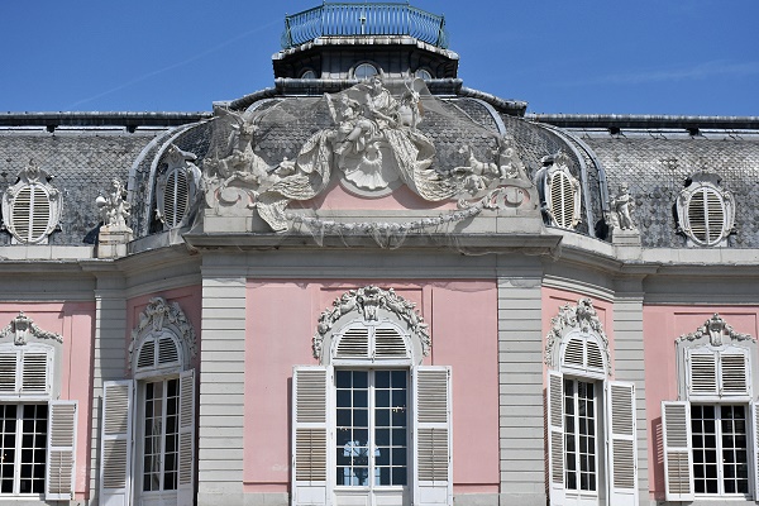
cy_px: 253
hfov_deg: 29.9
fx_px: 1423
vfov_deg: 20.2
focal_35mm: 68
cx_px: 380
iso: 1100
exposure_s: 1/8000
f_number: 8
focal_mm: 45
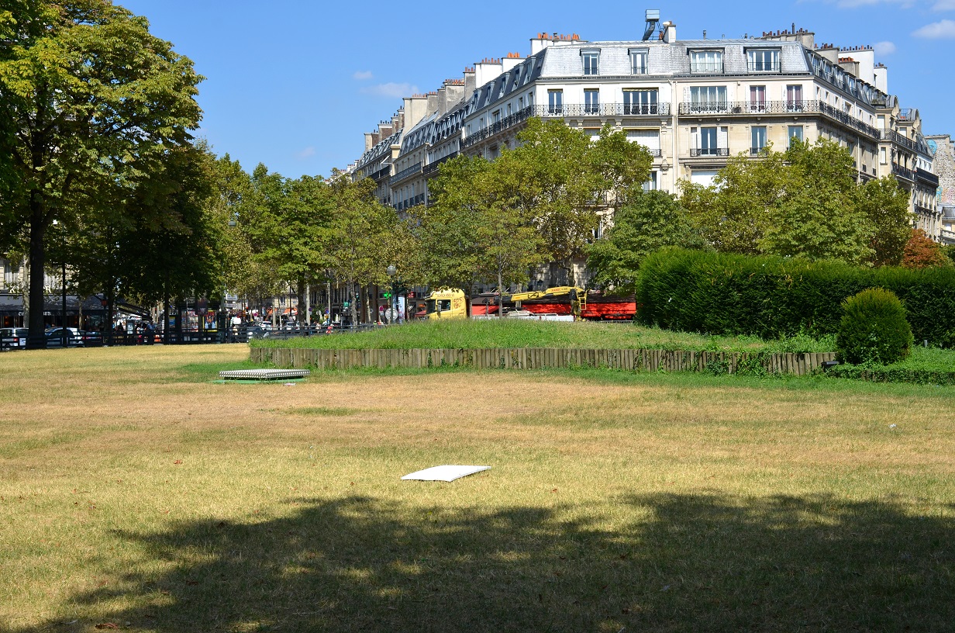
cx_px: 478
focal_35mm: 52
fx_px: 1390
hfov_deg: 37.9
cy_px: 316
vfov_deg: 25.6
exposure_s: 1/250
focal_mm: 35
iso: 100
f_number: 8
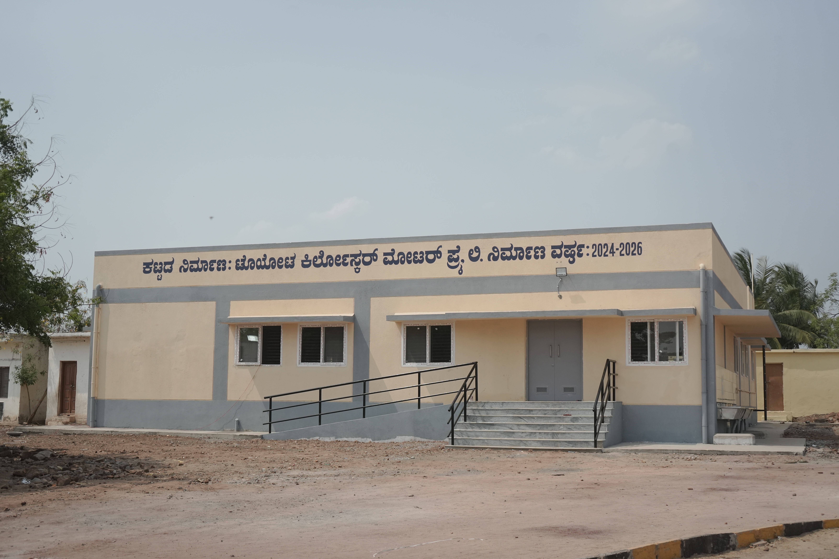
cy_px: 280
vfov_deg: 30.5
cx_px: 420
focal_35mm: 44
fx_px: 1025
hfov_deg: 44.5
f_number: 5
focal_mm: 44
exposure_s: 1/6400
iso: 1000
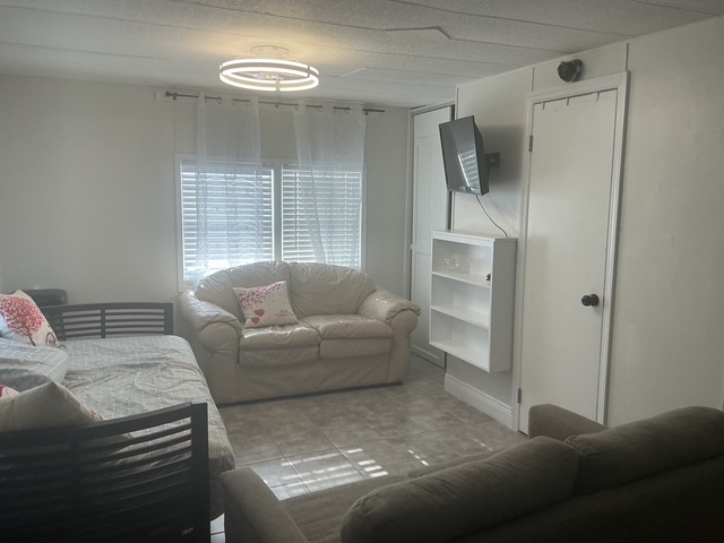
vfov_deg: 48.2
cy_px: 272
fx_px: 607
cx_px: 362
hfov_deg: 61.7
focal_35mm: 29
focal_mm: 3
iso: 40
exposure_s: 1/120
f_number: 1.8
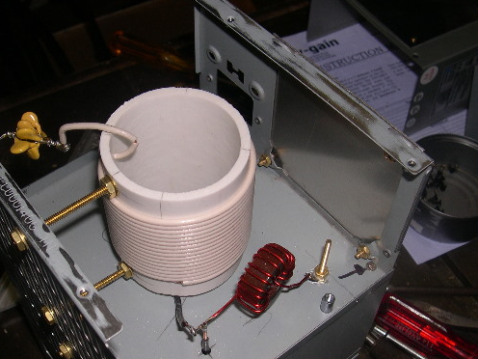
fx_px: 677
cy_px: 210
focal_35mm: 49
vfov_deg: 29.6
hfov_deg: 38.7
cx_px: 191
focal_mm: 8
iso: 100
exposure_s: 1/60
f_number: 7.6
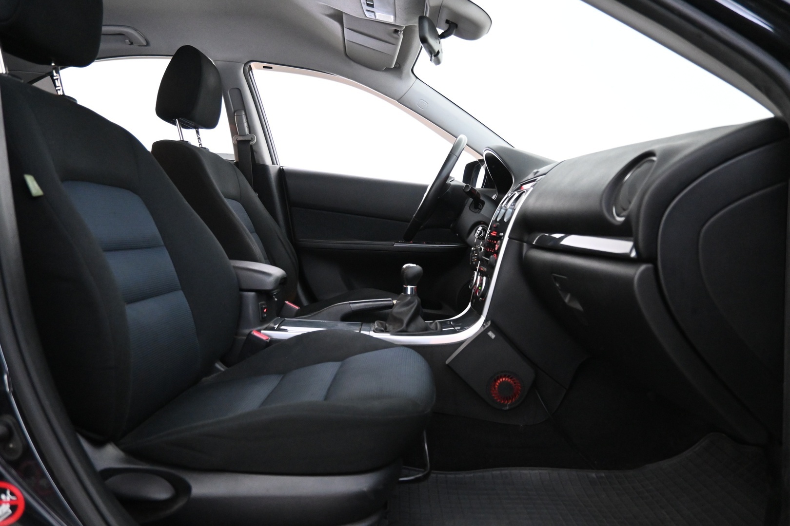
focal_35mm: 24
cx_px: 395
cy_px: 263
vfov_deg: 53.1
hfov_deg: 73.7
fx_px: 527
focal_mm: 16
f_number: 3.5
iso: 4000
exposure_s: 1/25
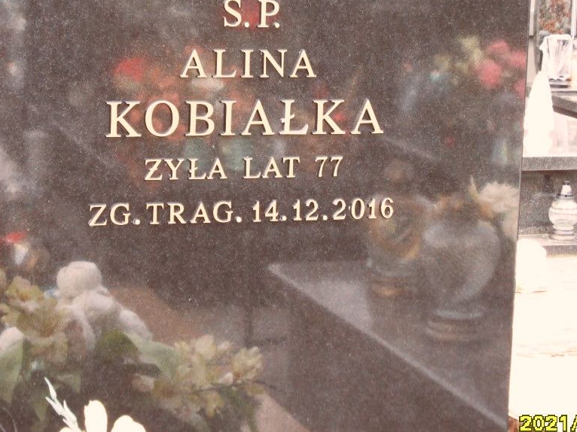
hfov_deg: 18.4
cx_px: 288
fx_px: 1783
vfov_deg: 13.8
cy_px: 190
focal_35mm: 107
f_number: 4.2
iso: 320
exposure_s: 1/45
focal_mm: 13.2
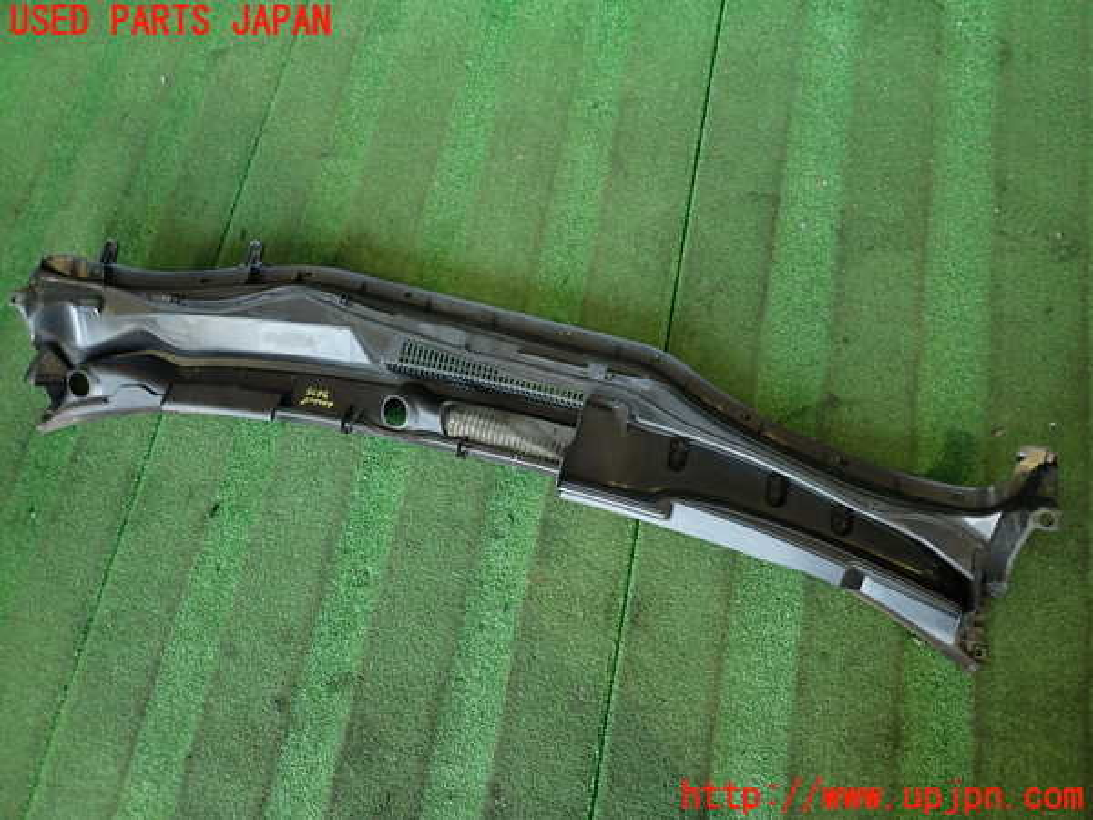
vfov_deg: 54.9
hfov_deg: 69.4
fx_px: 789
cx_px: 546
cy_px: 410
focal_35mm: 25
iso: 200
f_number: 2
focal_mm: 4.5
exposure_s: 1/40
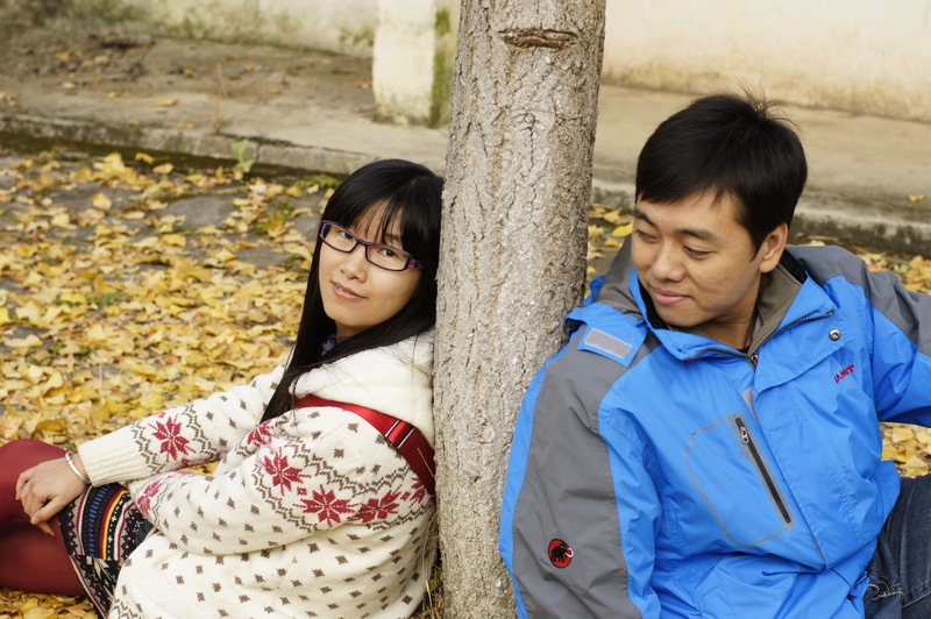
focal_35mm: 75
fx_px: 1938
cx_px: 466
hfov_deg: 27.0
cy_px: 310
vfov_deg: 18.2
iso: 200
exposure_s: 1/400
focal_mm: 50
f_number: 4.5
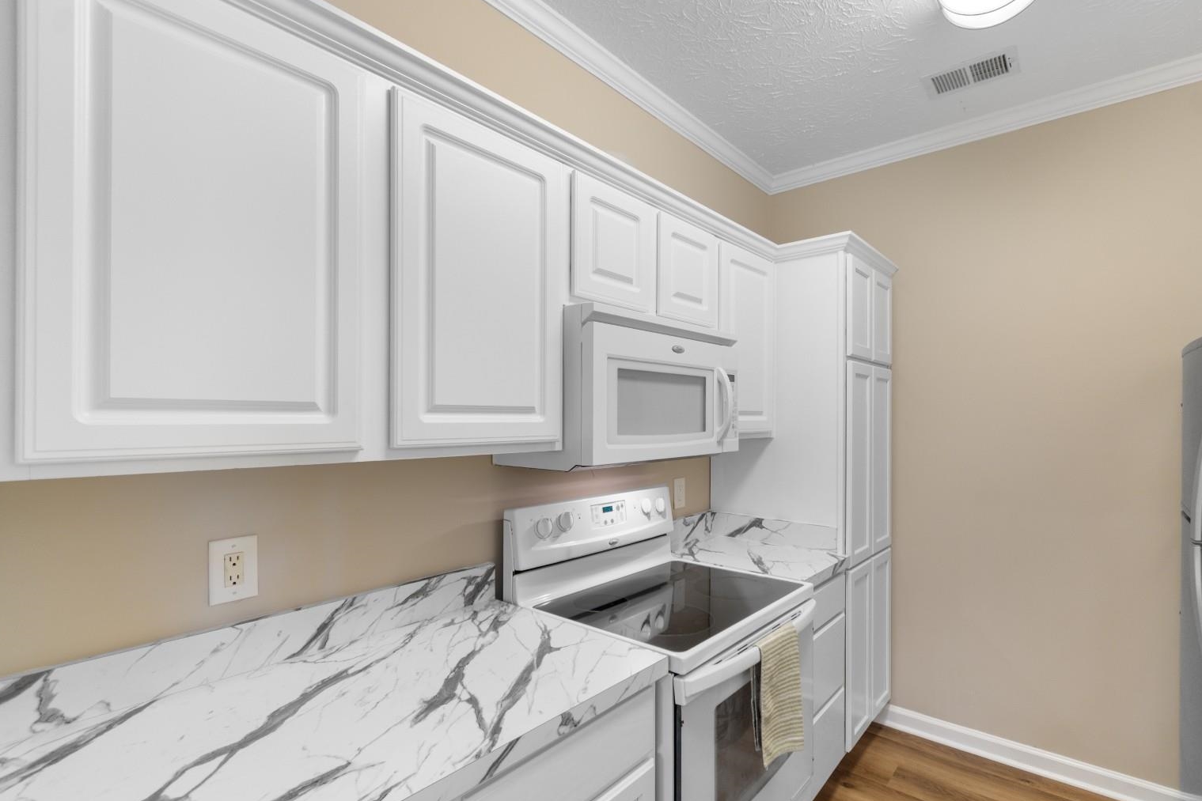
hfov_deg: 96.6
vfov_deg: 73.7
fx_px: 534
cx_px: 635
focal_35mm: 16
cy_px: 408
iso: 100
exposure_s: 1/10
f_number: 4.5
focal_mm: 10
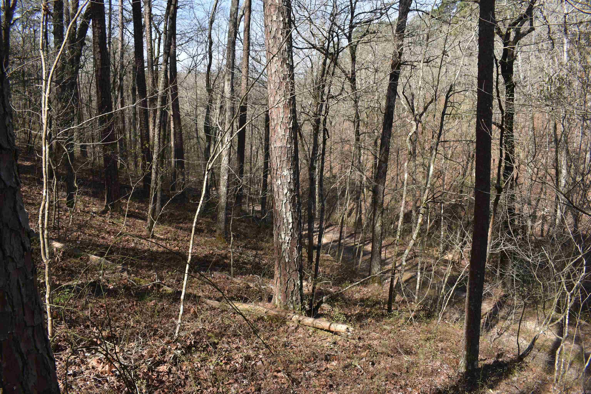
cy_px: 197
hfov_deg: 67.4
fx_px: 443
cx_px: 296
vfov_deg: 47.9
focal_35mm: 27
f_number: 7.1
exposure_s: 1/250
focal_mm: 18
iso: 200
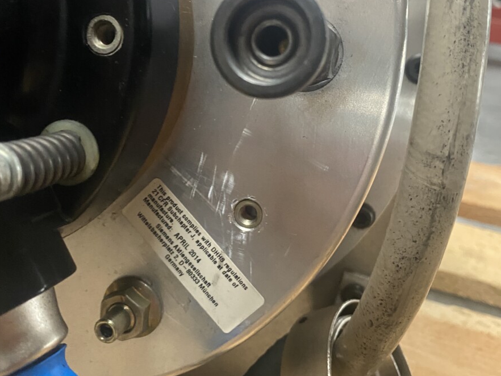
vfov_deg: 41.5
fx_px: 492
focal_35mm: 34
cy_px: 144
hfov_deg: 53.9
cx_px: 249
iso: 320
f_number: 1.8
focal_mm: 4.25
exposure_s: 1/60
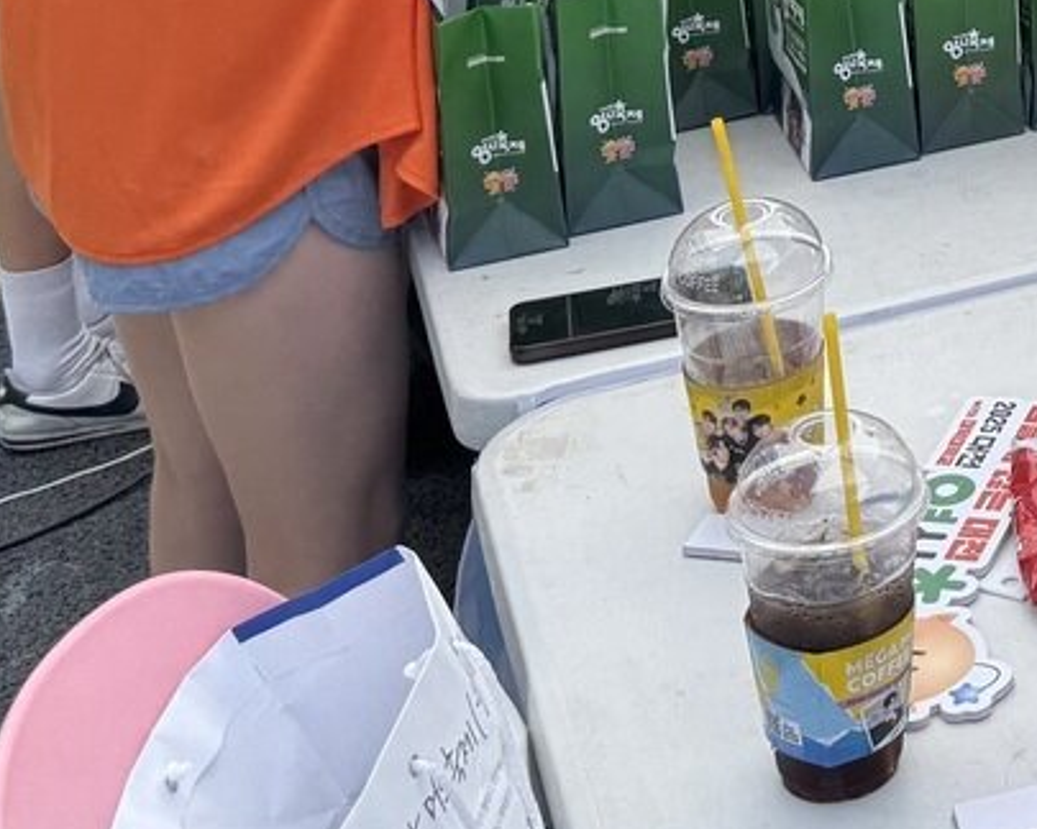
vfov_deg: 17.1
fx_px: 2486
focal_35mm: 81
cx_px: 1375
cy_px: -430
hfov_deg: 21.2
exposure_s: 1/2604
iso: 80
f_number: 1.78
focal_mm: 6.76
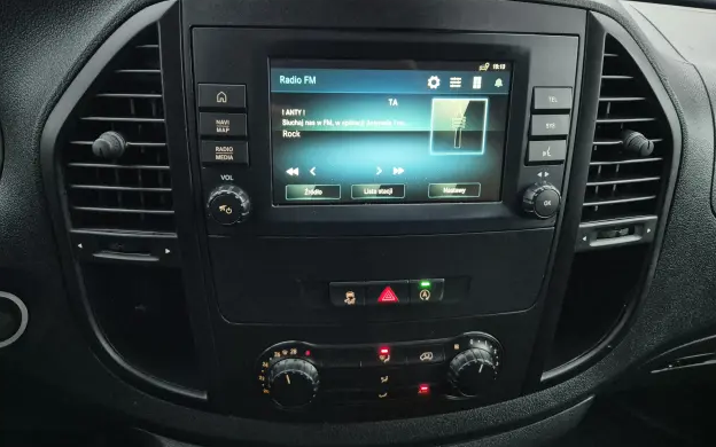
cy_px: 187
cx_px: 353
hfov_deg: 72.5
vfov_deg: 49.1
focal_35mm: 25
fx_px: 488
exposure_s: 1/100
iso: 2000
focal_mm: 5.4
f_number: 1.8
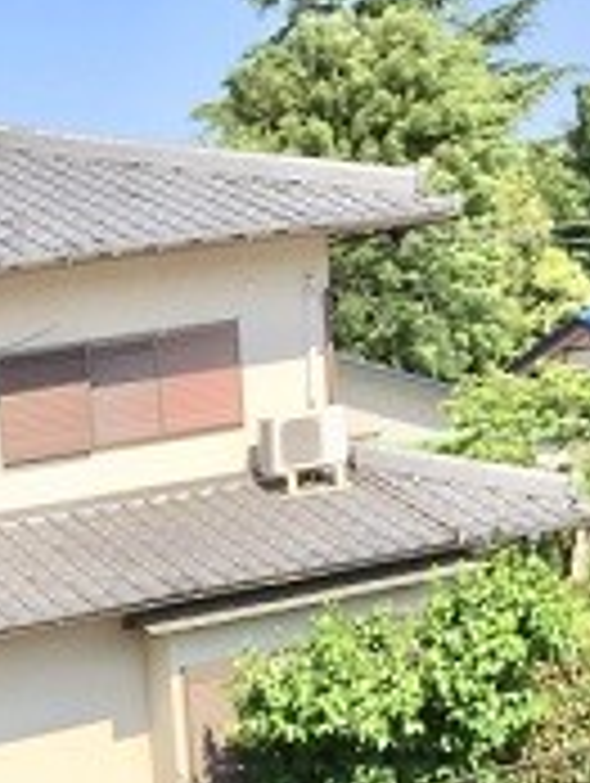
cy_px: 1017
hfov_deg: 17.5
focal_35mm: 80
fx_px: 1814
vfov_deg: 21.9
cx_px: -153
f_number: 2.2
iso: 25
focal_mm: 4.2
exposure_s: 1/1304
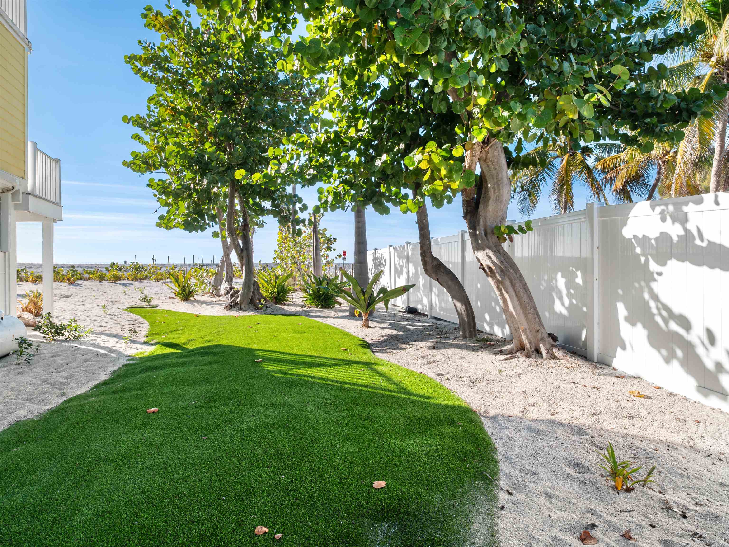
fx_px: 421
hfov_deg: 81.7
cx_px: 364
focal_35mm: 20
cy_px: 274
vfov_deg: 66.0
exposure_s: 1/125
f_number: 7.1
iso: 200
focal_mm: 10
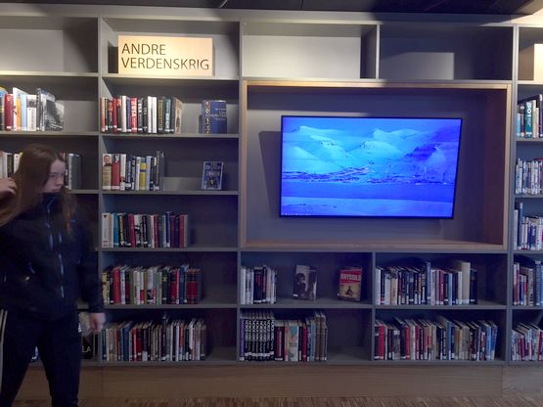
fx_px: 455
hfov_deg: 61.7
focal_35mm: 29
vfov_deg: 48.2
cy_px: 204
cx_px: 272
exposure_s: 1/50
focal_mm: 4.15
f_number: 2.2
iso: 40
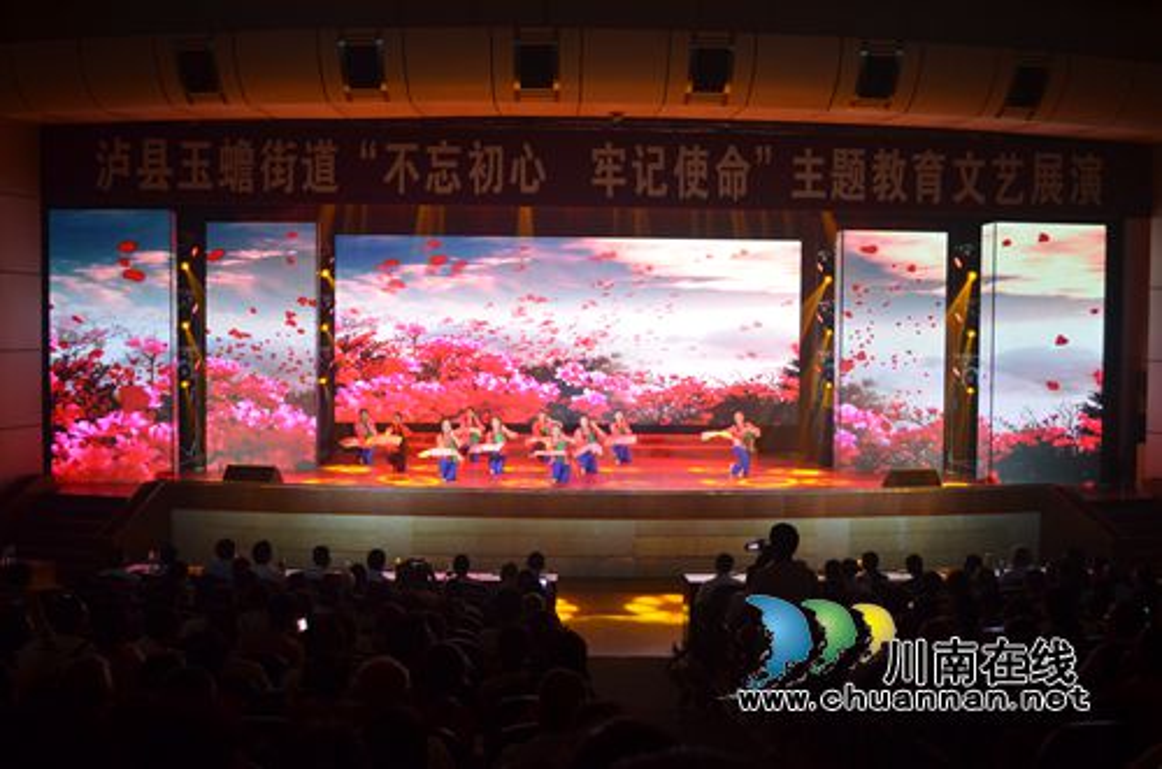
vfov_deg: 34.1
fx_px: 1256
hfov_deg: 49.6
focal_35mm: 39
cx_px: 581
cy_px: 384
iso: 800
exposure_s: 1/60
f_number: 4.2
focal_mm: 26
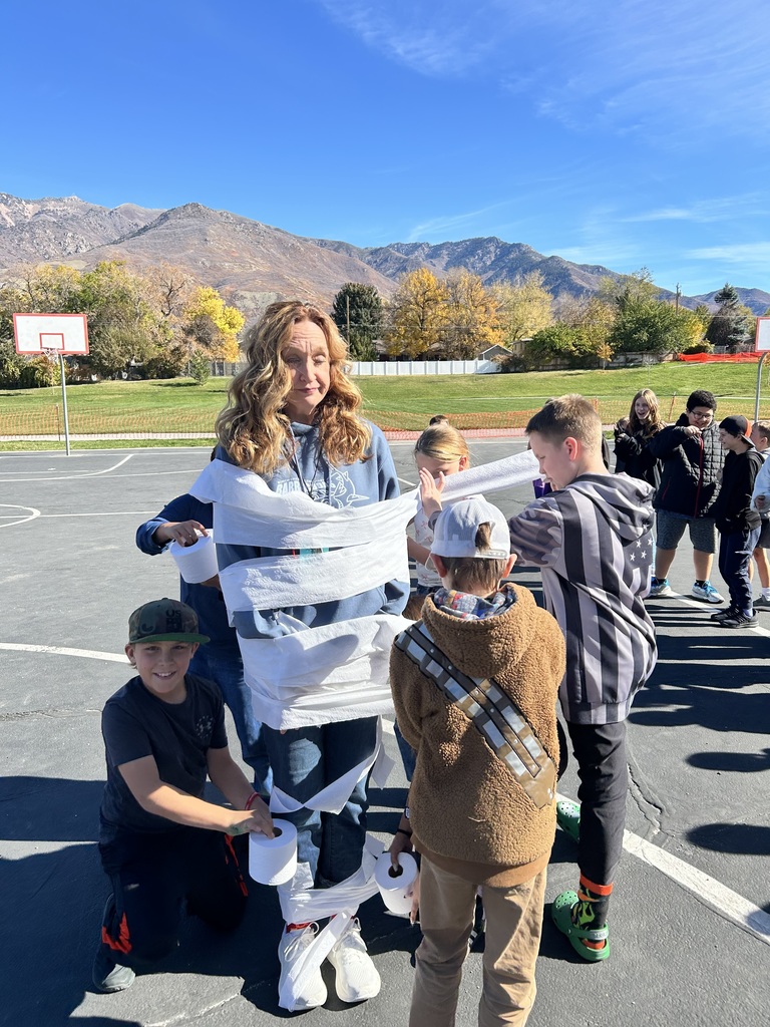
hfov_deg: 53.1
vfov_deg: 67.3
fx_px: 771
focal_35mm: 26
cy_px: 514
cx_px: 385
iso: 50
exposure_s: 1/2299
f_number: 1.5
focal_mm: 5.7
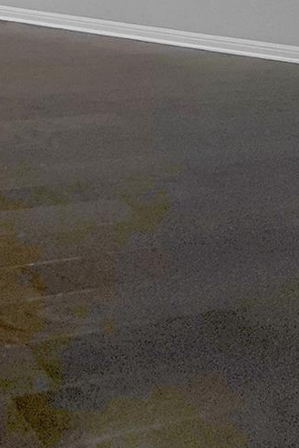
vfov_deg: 26.9
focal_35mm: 52
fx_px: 648
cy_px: -227
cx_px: -195
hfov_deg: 20.6
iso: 200
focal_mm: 1.64
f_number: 2.2
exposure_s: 1/40.2
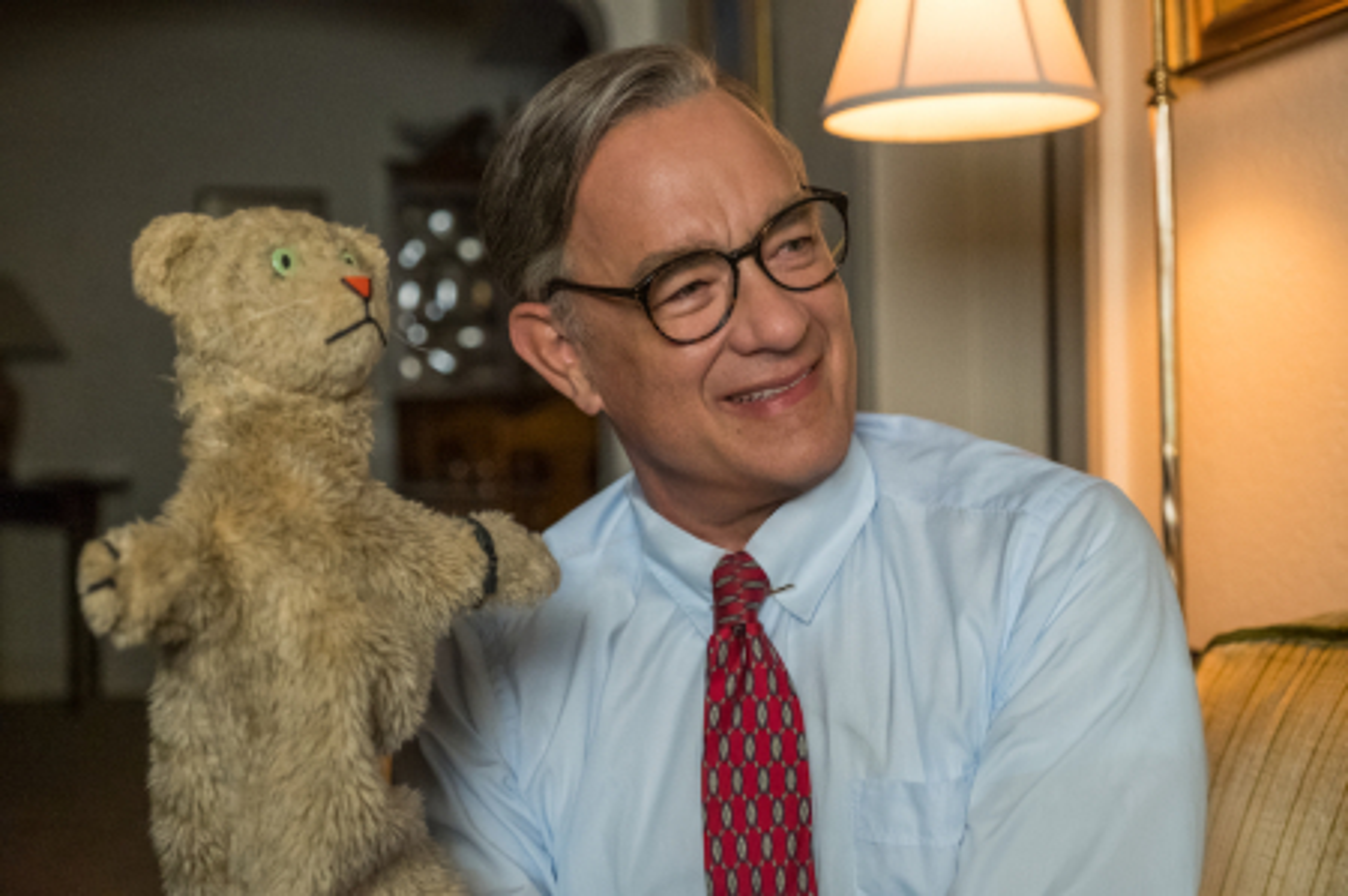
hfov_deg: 36.3
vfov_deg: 24.6
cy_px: 448
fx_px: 2057
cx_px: 674
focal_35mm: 55
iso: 3200
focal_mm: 36.5
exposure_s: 1/100
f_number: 2.8
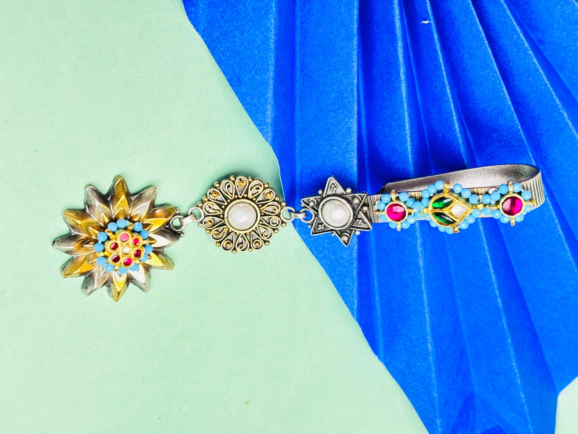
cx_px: 289
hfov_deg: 36.8
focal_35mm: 52
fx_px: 868
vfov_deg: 28.0
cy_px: 217
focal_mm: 5.96
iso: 125
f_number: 1.6
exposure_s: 1/50
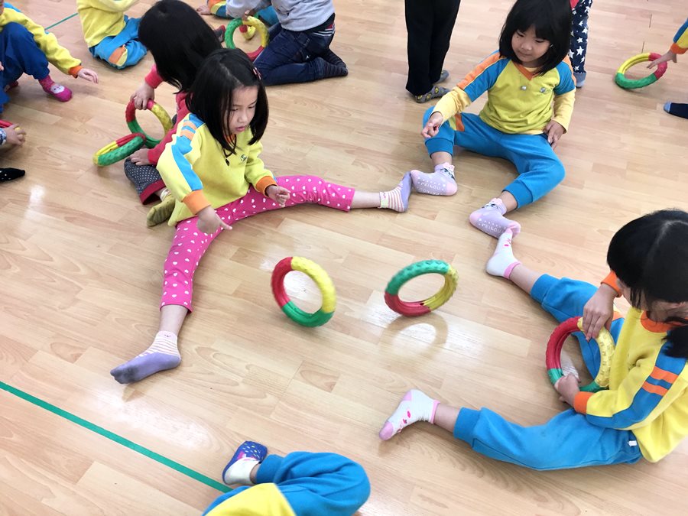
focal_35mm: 29
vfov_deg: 48.2
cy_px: 258
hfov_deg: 61.7
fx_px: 576
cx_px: 344
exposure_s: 1/30
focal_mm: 4.15
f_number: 2.2
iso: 40
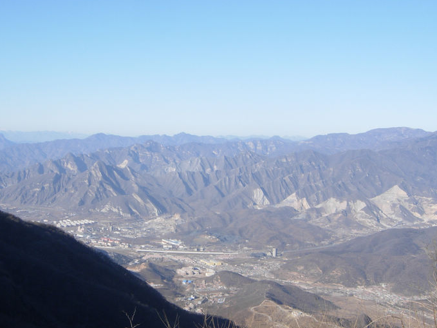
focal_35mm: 53
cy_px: 181
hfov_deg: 36.2
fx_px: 669
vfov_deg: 27.5
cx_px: 214
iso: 50
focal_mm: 7.5
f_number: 6.1
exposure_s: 1/271
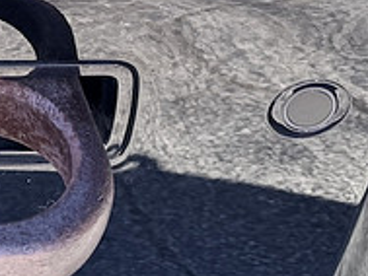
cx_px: -232
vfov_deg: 9.9
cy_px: -398
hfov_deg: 13.9
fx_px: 1383
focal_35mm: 130
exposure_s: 1/306
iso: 80
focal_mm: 6.76
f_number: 1.78
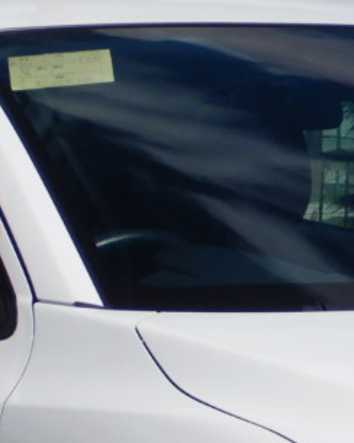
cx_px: 483
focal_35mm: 287
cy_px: 632
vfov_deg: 6.7
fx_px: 3759
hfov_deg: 5.4
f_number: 8.8
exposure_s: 1/640
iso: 125
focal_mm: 10.1
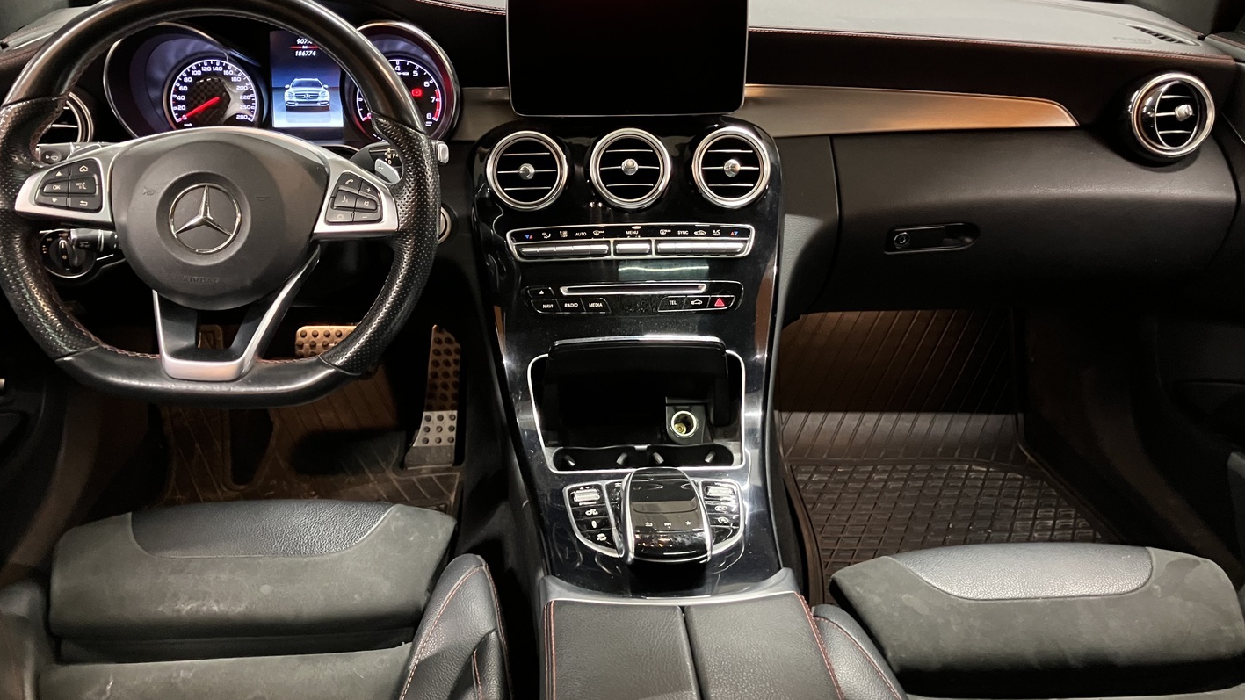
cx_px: 613
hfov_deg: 62.6
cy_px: 260
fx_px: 1023
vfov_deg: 37.5
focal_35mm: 31
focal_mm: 3.99
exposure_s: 1/25
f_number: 1.8
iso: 500
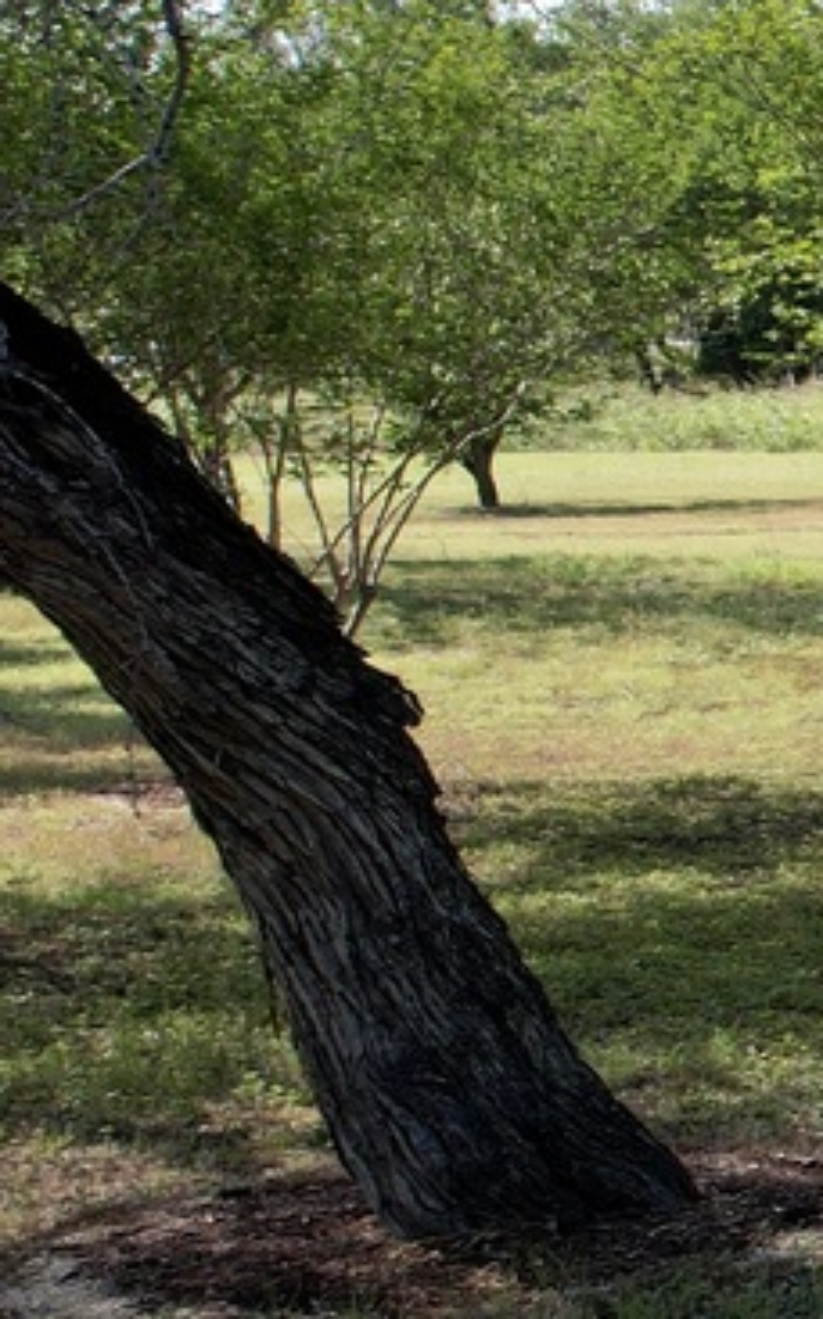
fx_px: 3557
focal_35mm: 99
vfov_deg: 21.0
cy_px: 694
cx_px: 2451
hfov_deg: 10.0
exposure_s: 1/1000
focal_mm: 8.38
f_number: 2.8
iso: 100
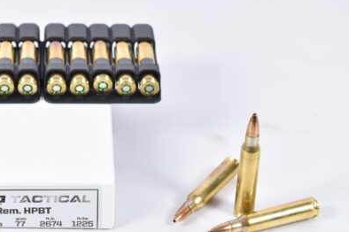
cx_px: 87
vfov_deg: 10.9
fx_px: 1218
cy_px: 116
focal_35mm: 126
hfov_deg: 16.2
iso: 640
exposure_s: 1/60
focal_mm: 55
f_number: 5.6
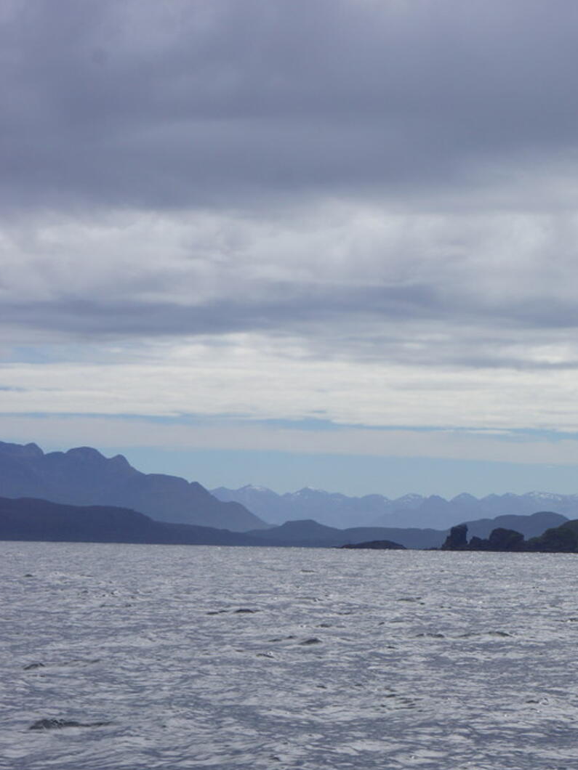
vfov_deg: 16.6
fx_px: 2649
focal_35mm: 119
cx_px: 547
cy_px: 387
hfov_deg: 12.3
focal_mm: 55
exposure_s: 1/320
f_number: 13
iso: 100
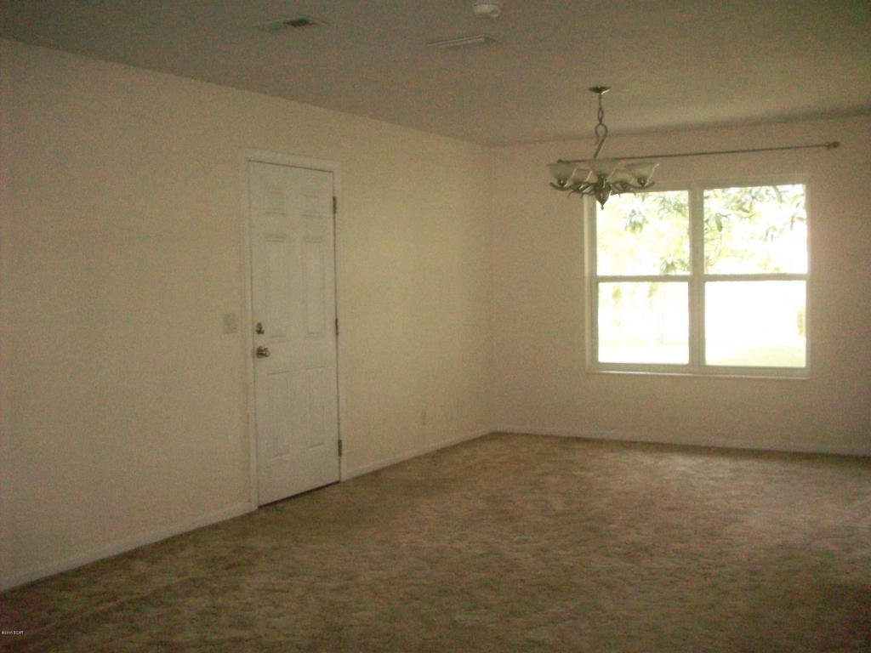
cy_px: 326
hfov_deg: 50.1
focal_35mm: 37
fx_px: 931
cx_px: 436
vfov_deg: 38.7
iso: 800
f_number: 2.8
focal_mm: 6.2
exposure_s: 1/128
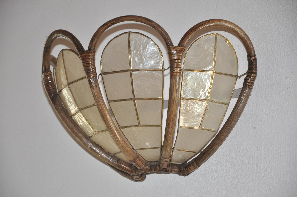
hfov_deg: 13.1
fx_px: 1298
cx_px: 148
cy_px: 98
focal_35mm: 158
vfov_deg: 8.7
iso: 800
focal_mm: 105
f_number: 5.6
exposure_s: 1/60
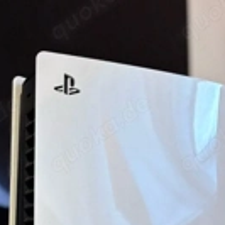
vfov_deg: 22.6
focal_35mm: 69
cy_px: 284
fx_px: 507
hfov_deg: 24.0
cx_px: 7
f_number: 1.6
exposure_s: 1/50
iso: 500
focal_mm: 5.96
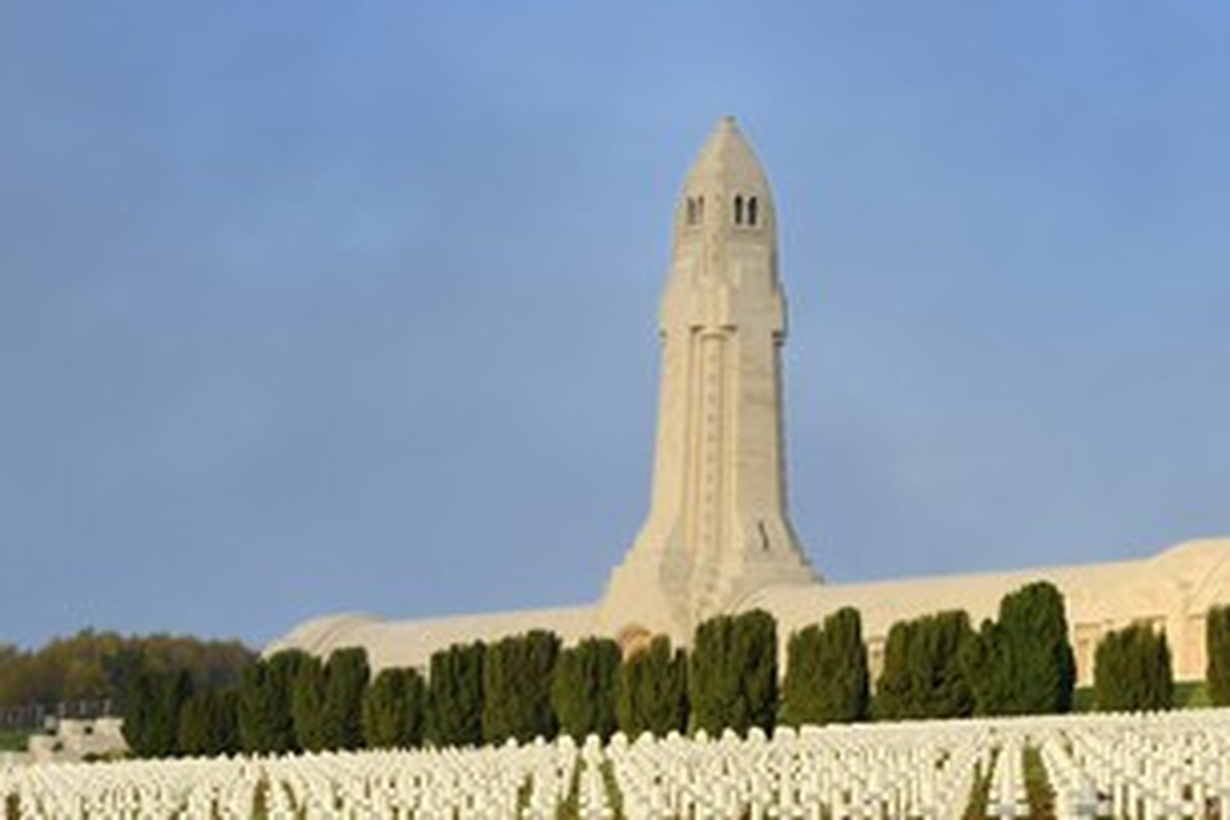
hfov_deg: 17.3
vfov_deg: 11.6
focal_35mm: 118
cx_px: 715
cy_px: 551
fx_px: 4031
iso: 200
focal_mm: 86
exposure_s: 1/250
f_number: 9
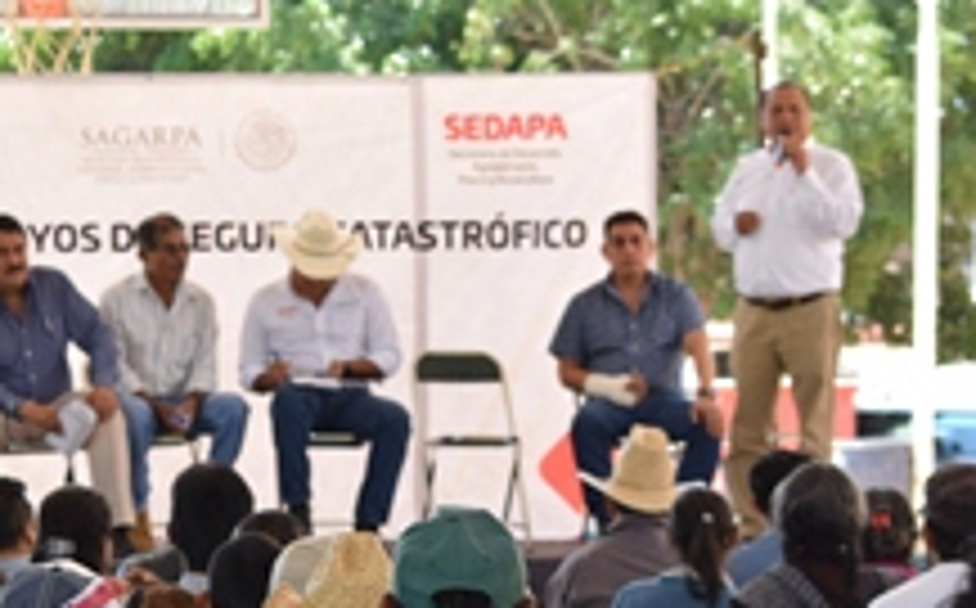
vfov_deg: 6.7
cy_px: 574
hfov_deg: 10.7
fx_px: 5207
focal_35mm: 196
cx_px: 180
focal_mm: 62
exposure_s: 1/125
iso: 250
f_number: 5.6
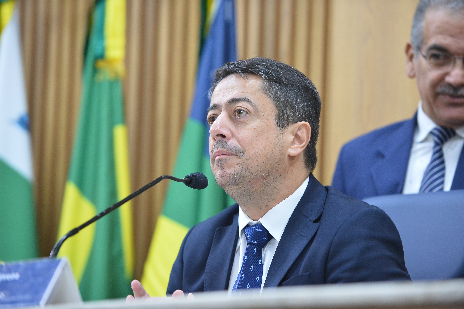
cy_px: 154
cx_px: 232
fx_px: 1996
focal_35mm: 155
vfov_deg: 8.8
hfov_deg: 13.3
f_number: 3.2
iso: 4000
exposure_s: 1/250
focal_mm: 155
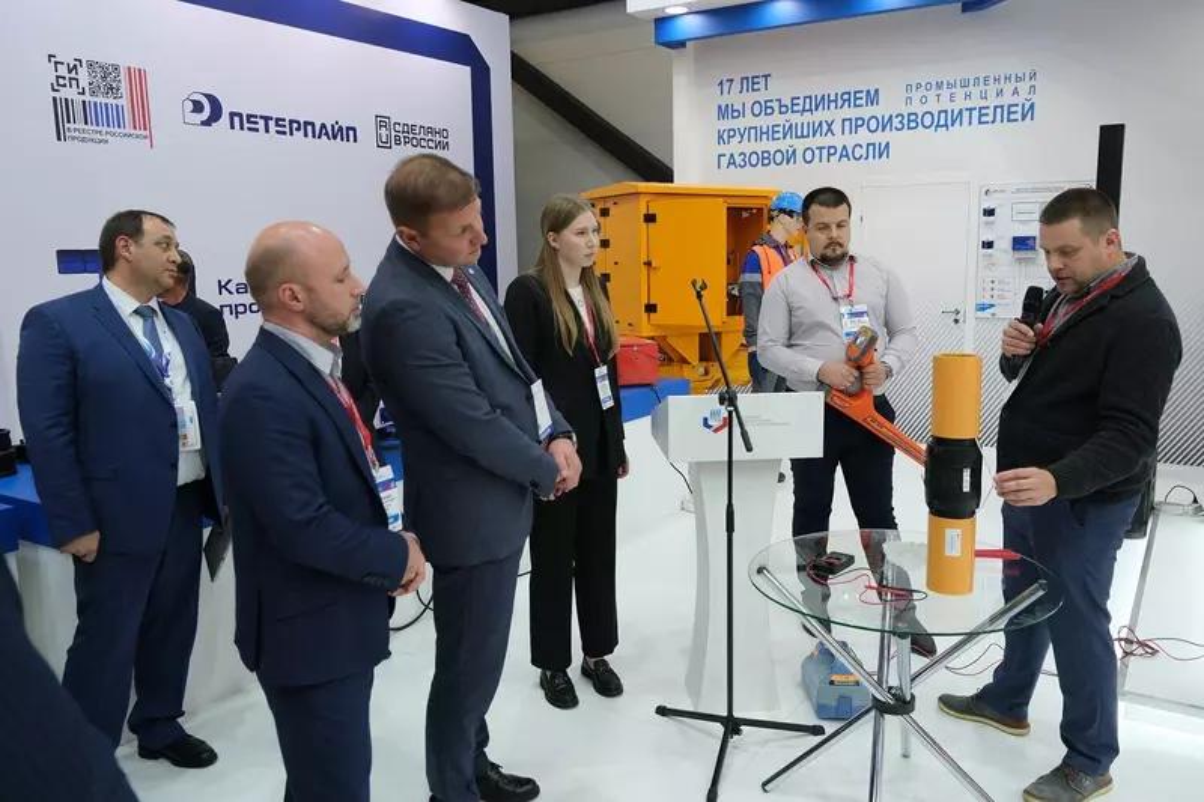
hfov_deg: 67.4
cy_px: 401
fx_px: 903
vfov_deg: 47.9
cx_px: 602
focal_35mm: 27
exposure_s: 1/125
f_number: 3.6
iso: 320
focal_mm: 18
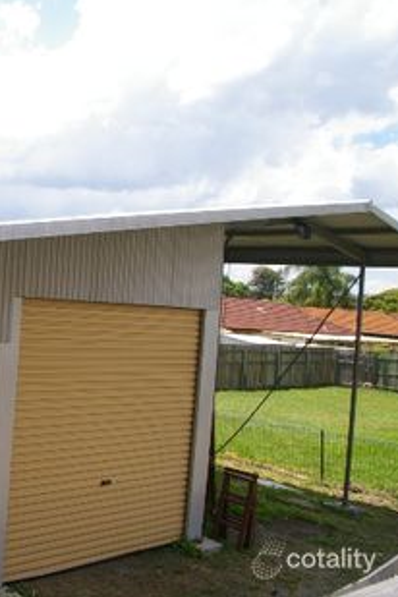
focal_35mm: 41
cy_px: 297
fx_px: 680
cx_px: -46
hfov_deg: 29.3
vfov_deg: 47.4
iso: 200
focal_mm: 18
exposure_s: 1/250
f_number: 11
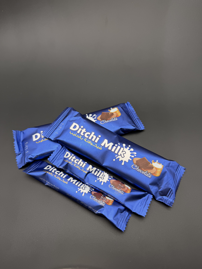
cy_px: 134
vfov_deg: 71.6
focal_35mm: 24
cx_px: 101
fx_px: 187
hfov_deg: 56.8
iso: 64
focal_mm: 6.76
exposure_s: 1/100
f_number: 1.78
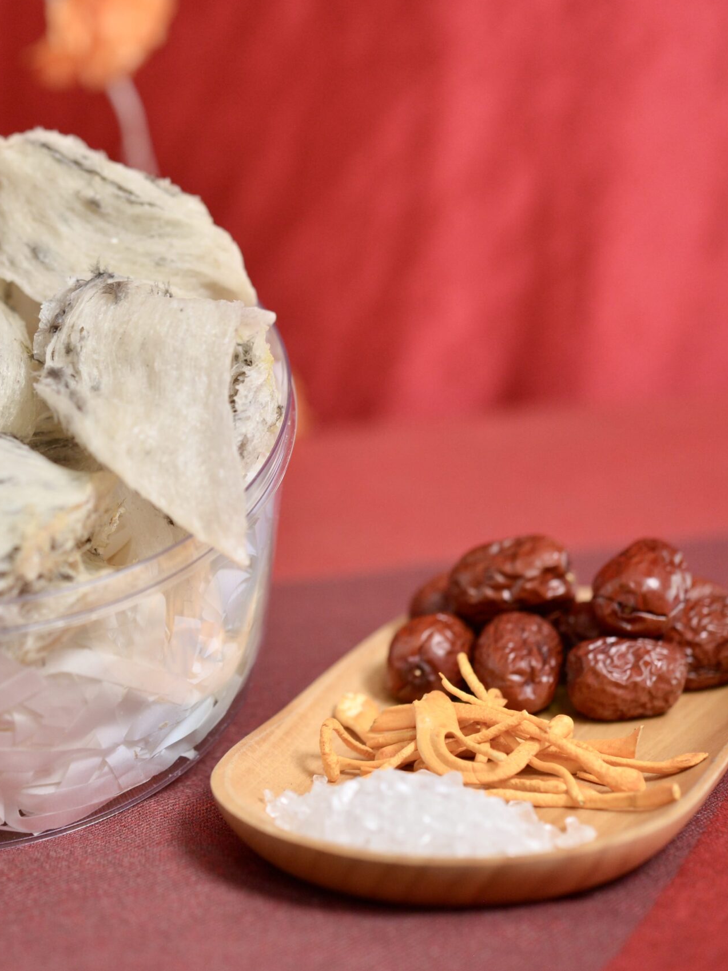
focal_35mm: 87
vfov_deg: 22.5
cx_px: 140
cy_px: 483
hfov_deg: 16.8
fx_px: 2440
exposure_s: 1/100
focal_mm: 60
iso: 500
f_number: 4.5
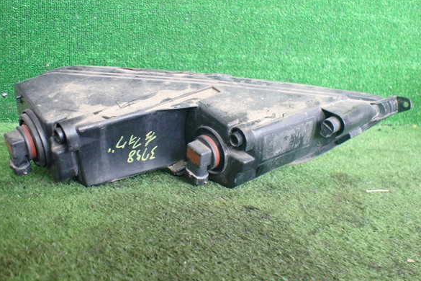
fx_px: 374
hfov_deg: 58.7
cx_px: 212
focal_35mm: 32
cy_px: 136
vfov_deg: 41.1
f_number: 2.3
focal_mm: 5.4
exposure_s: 1/100
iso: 800
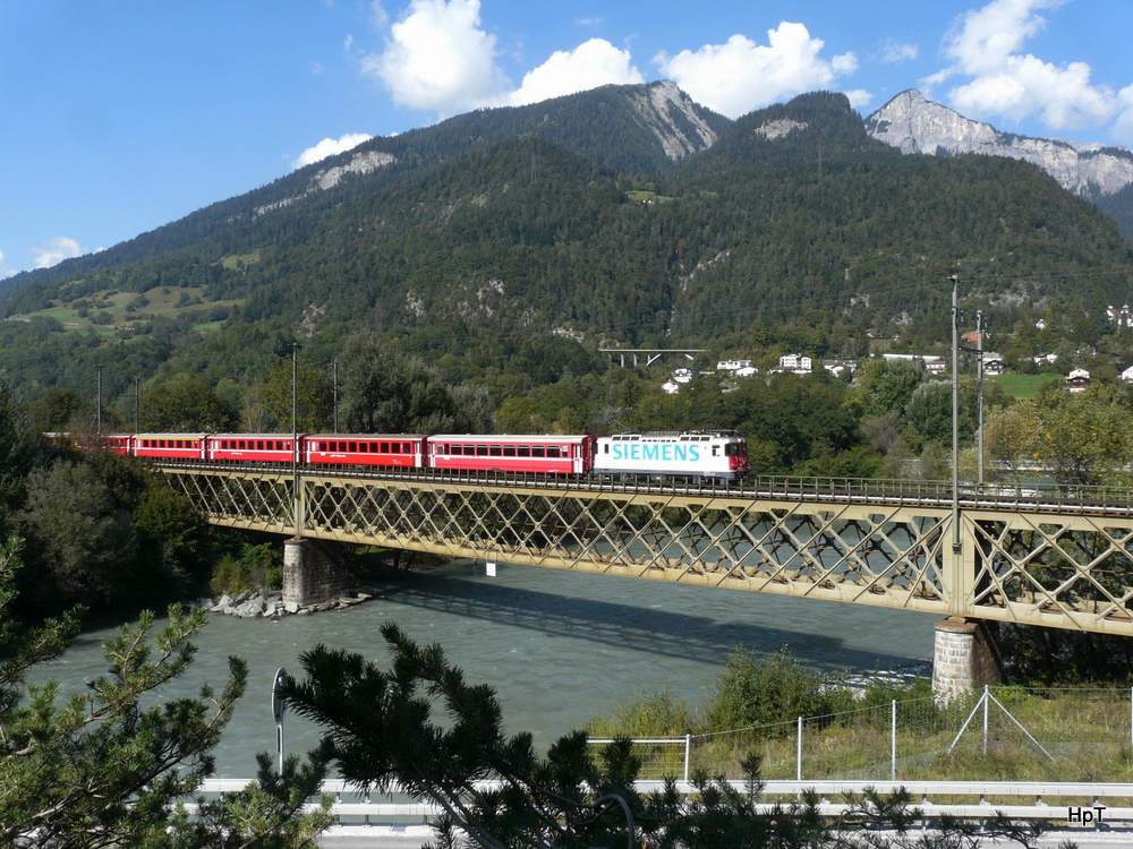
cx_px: 566
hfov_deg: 63.4
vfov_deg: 49.7
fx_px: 916
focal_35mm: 28
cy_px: 424
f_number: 5.6
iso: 100
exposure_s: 1/250
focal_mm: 4.6
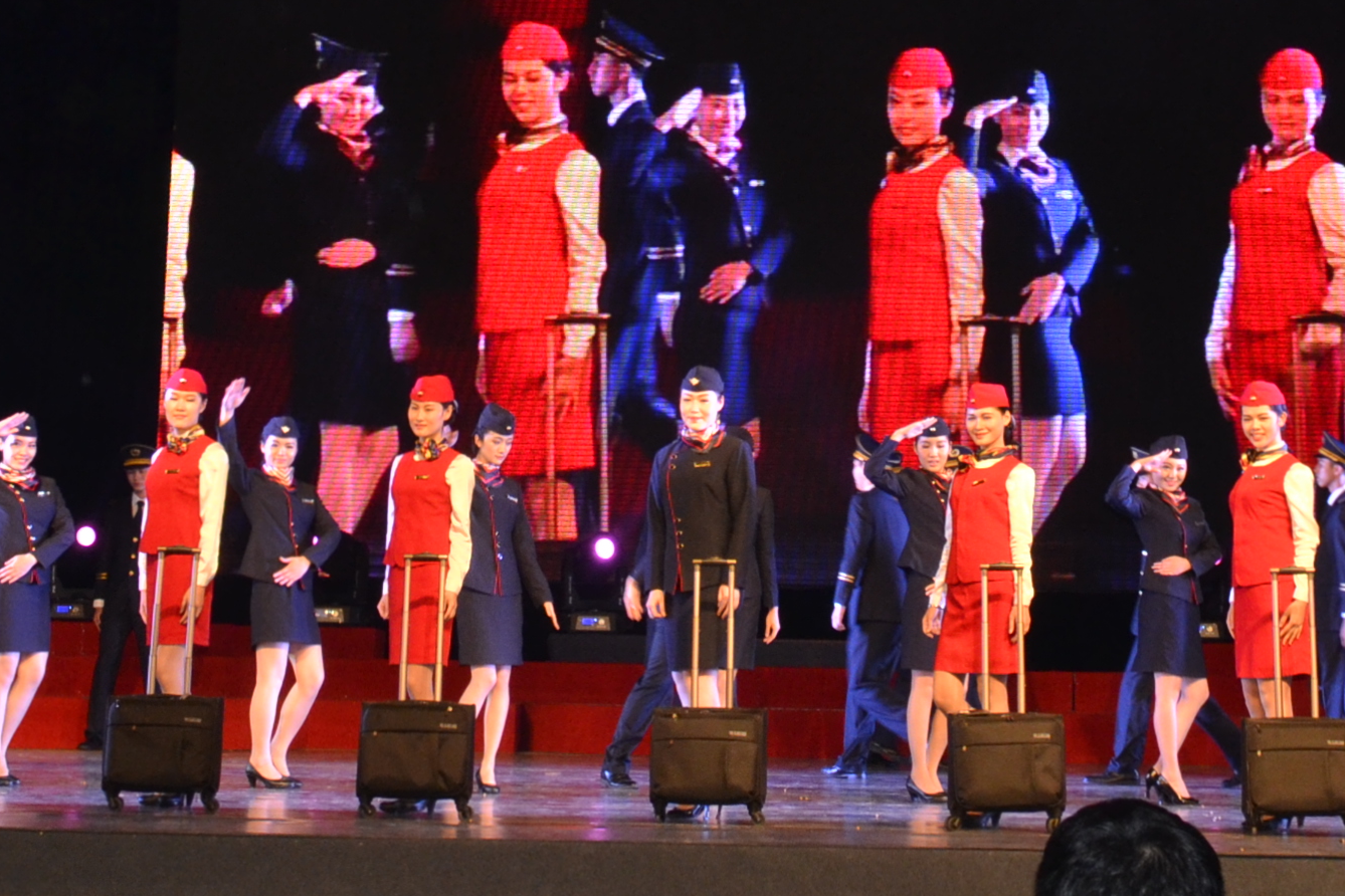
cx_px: 797
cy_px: -37
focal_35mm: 93
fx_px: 3474
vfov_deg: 14.4
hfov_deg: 21.9
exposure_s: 1/60
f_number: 8
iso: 800
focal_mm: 24
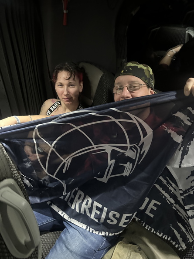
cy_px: 130
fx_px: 179
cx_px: 97
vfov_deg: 71.6
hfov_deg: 56.8
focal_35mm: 24
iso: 1600
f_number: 1.78
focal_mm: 6.86
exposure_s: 1/29
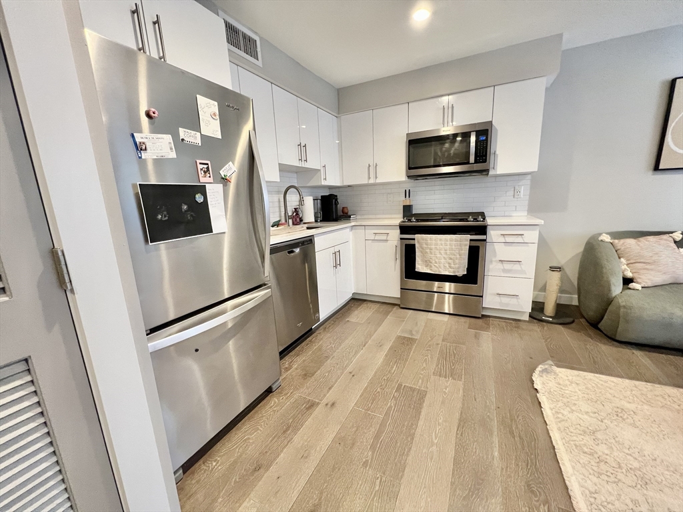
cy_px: 256
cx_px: 342
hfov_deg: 106.2
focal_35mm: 13
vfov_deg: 89.9
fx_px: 256
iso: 320
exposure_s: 1/60
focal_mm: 1.57
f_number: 1.8
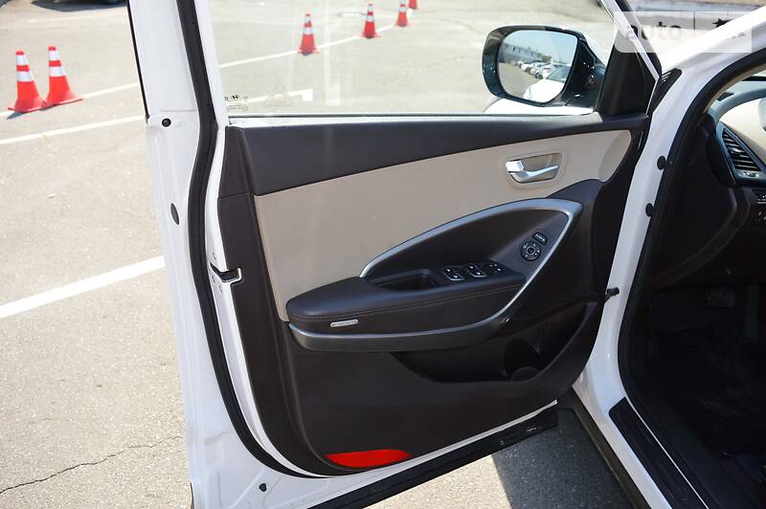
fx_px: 574
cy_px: 254
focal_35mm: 27
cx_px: 383
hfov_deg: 67.4
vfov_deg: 47.9
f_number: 5
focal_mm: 18
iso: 100
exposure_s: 1/200
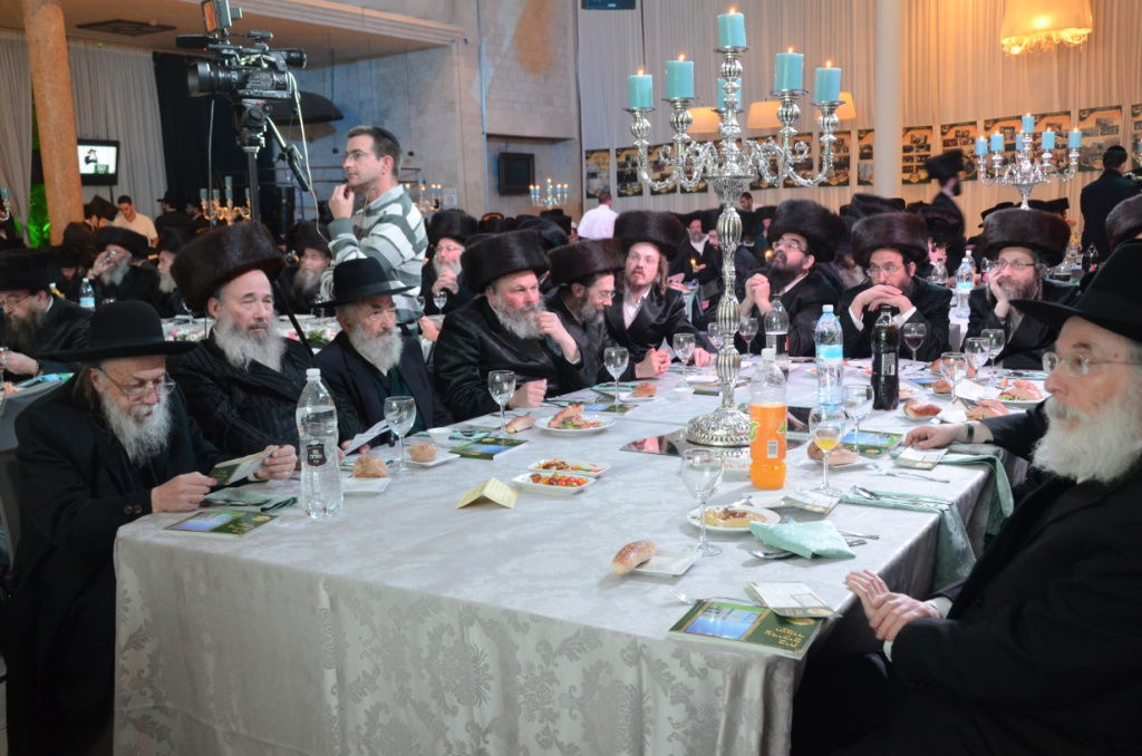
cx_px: 571
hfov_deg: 53.2
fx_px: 1140
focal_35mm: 36
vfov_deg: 36.7
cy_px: 378
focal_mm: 24
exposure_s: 1/25
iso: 1600
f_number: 5.6
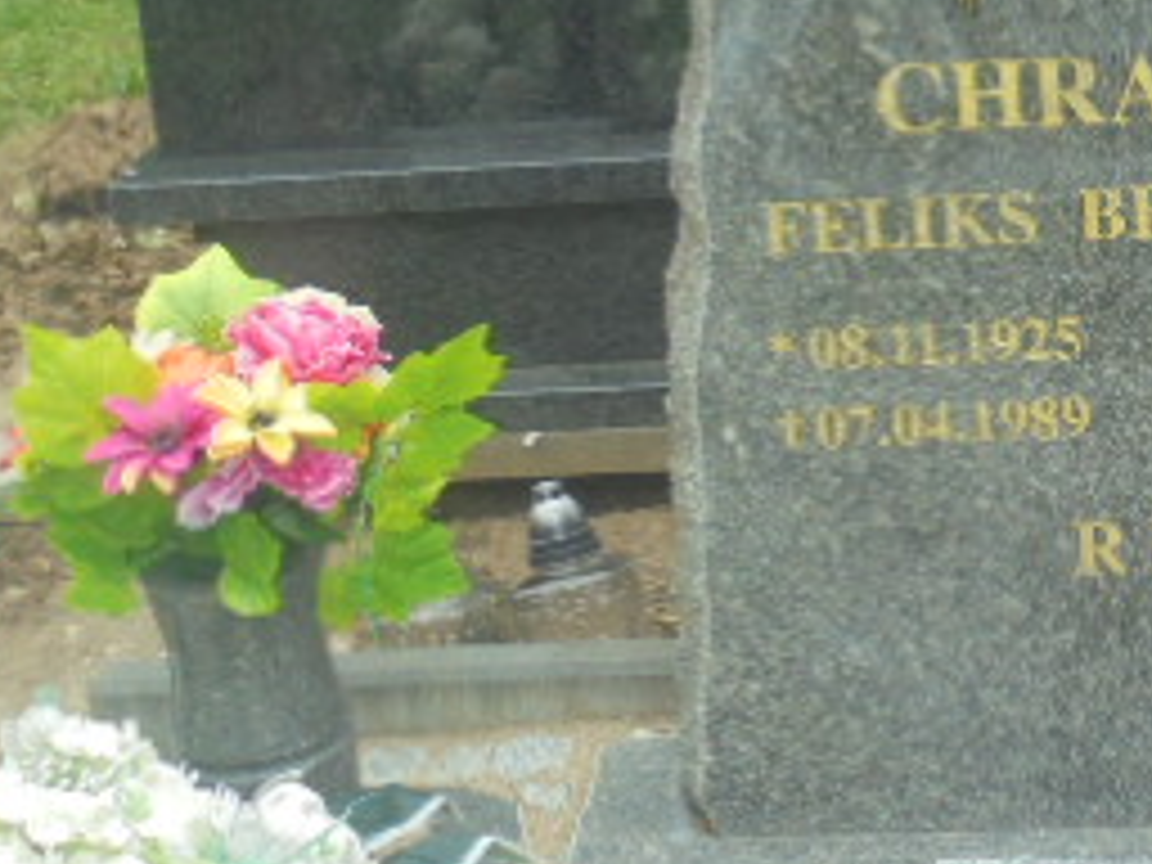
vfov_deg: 15.5
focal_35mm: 95
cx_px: 1166
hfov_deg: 20.0
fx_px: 3162
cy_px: 315
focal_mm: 6.9
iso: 100
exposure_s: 1/60
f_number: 4.2
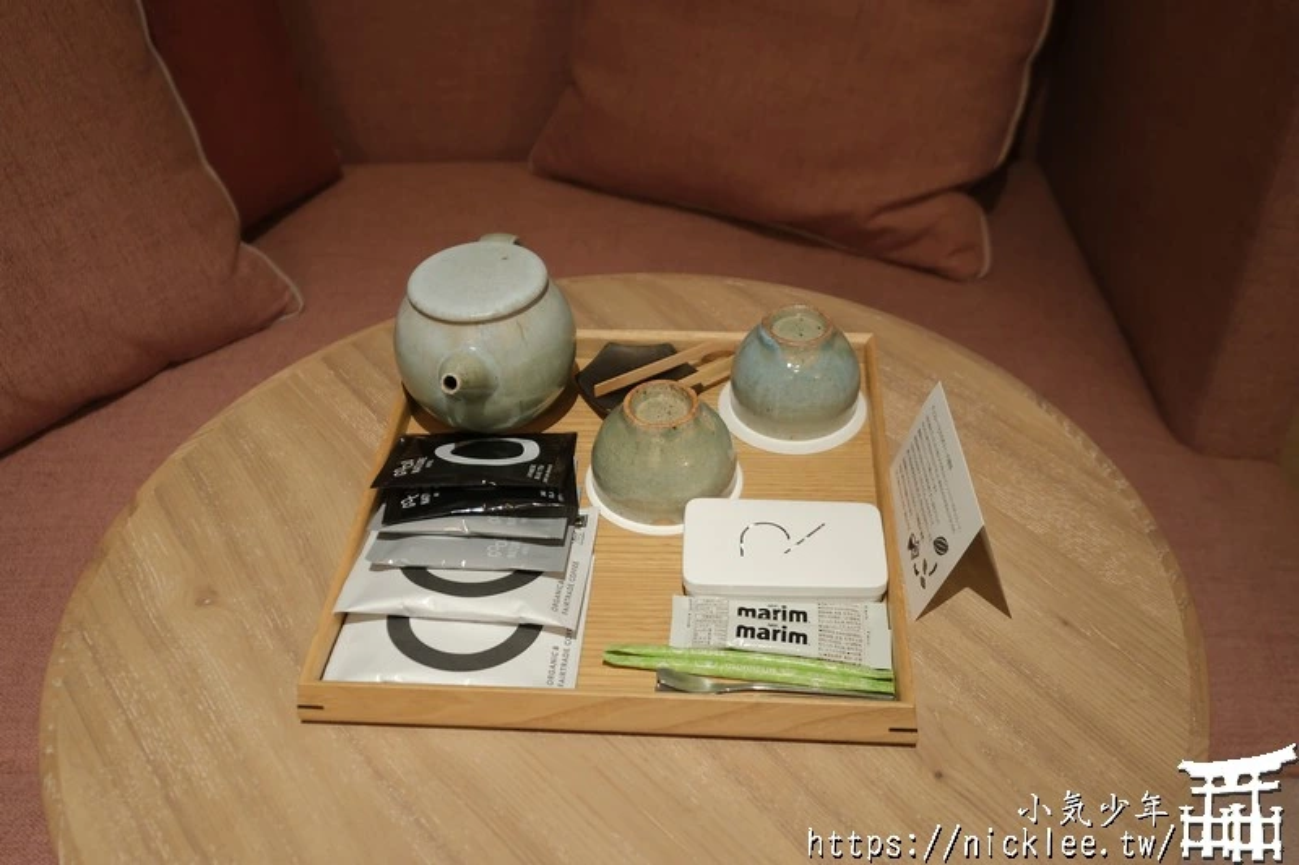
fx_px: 1299
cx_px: 650
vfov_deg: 36.9
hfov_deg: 53.1
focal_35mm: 36
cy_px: 432
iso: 1600
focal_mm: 24
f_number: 4
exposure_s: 1/60
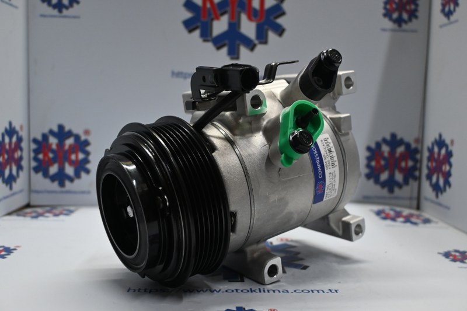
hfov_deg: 51.3
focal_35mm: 38
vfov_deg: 35.5
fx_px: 486
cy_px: 156
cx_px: 234
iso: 900
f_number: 4.2
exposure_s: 1/125
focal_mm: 25
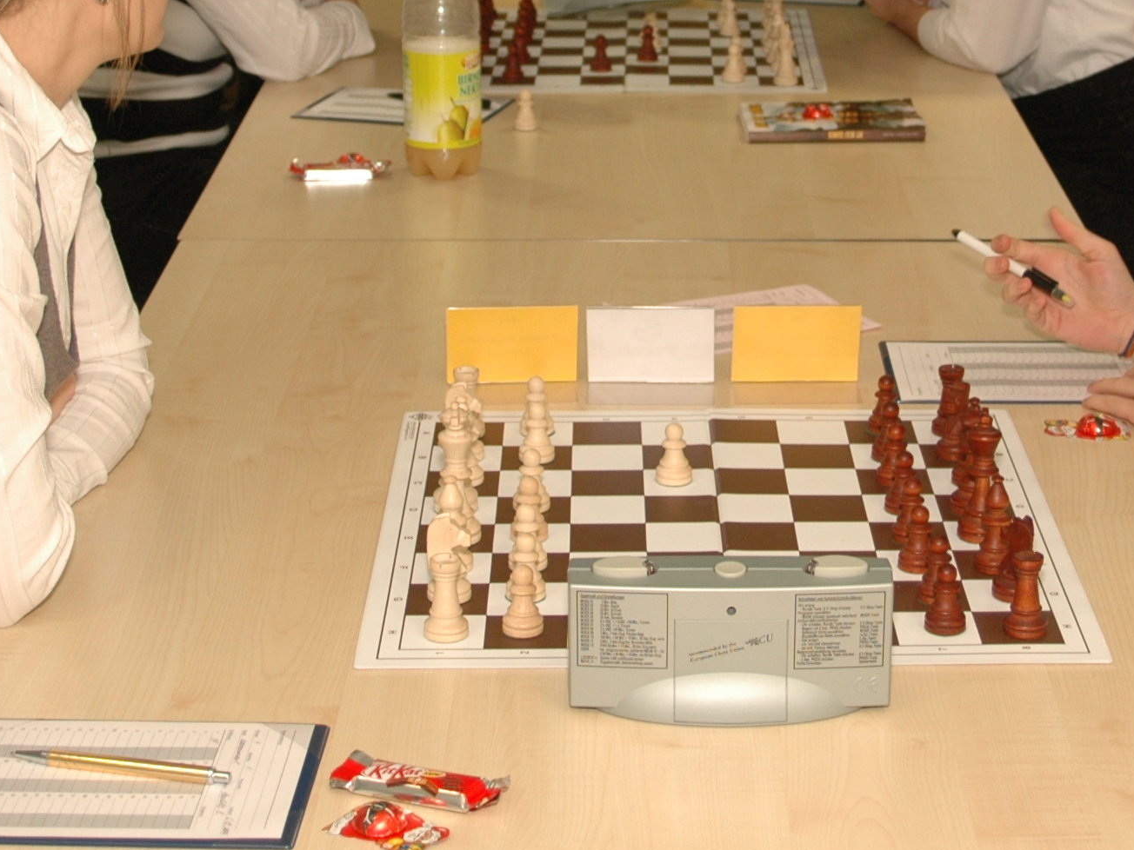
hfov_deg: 23.5
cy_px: 96
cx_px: 728
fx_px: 2723
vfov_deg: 17.5
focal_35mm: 83
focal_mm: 25
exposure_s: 1/60
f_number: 5
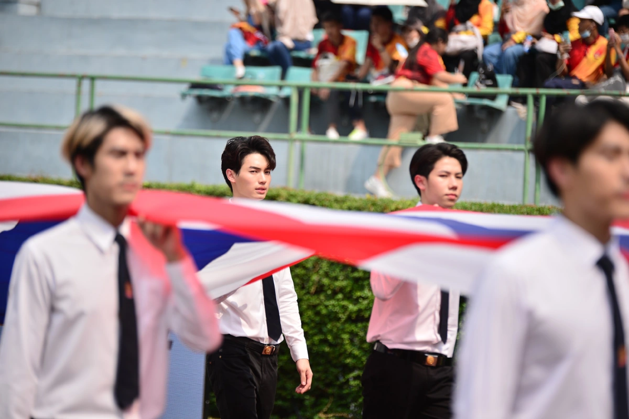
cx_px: 314
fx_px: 2794
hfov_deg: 12.8
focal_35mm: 160
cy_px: 210
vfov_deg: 8.6
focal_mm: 160
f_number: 3.5
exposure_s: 1/2000
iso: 100
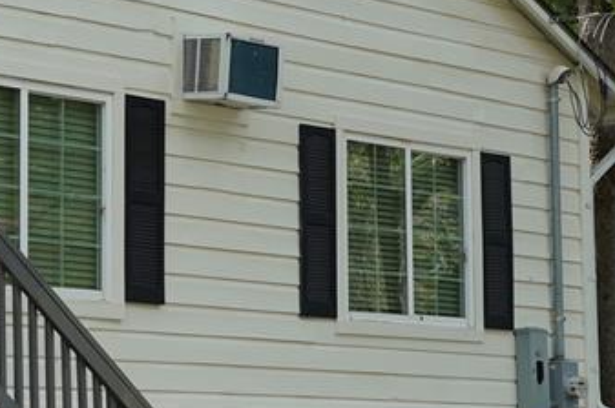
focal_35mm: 152
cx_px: -113
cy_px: 233
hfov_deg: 13.2
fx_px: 2594
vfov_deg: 9.0
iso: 160
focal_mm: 50
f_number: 4
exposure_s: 1/160
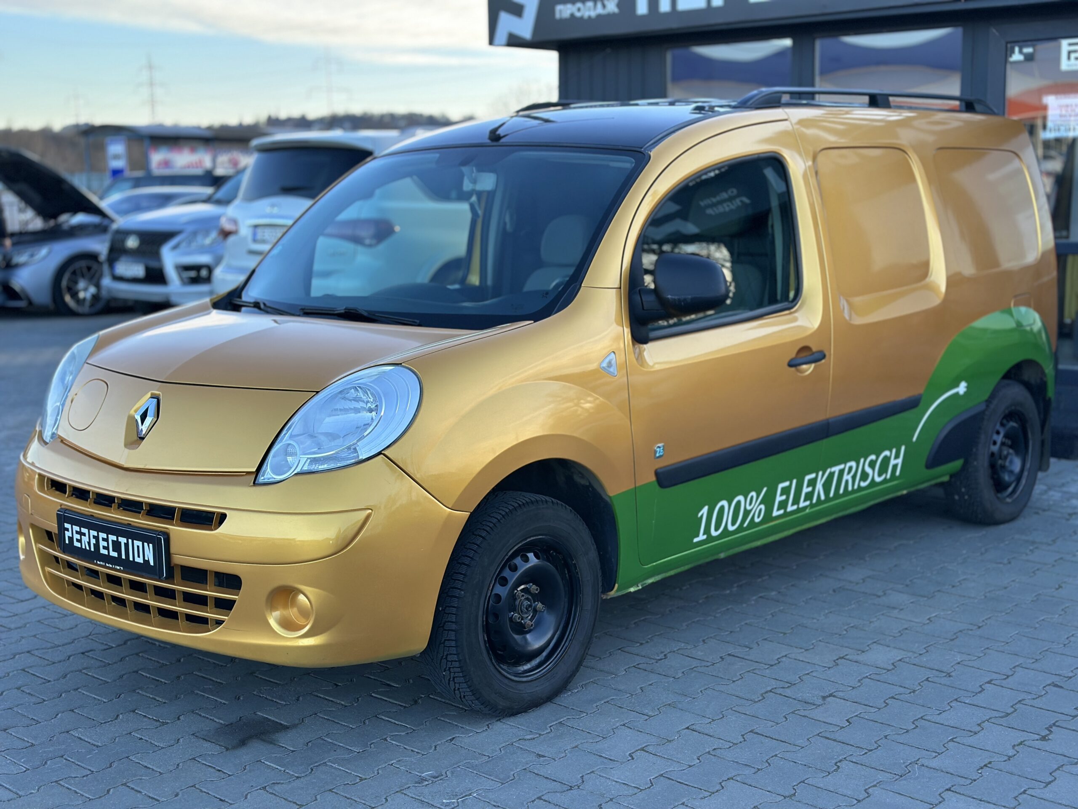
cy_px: 404
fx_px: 1495
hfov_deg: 39.7
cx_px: 539
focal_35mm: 48
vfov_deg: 30.3
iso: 80
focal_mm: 6.86
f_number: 1.78
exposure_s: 1/464
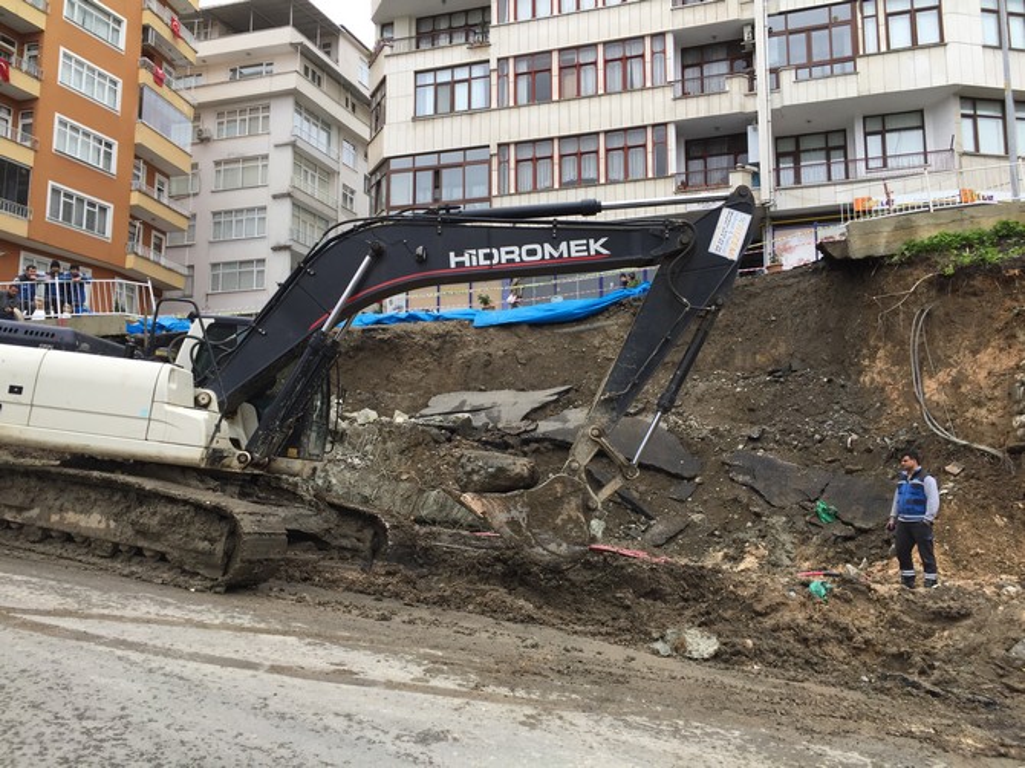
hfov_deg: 61.7
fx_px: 858
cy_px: 384
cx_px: 512
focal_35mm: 29
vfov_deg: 48.2
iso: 32
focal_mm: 4.15
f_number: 2.2
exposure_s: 1/682
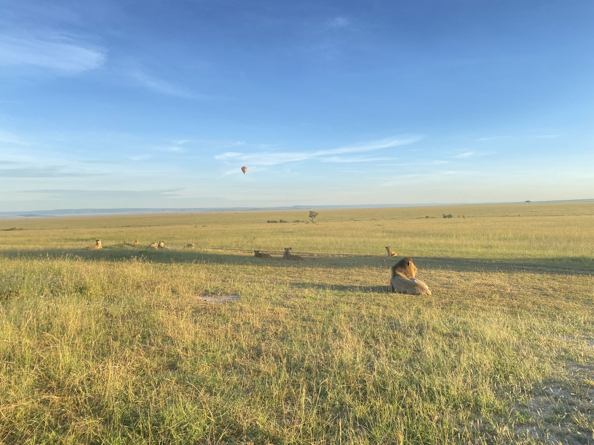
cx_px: 297
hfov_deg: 67.3
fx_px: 446
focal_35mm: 26
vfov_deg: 53.1
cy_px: 222
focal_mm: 4.25
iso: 32
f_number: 1.8
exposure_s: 1/531
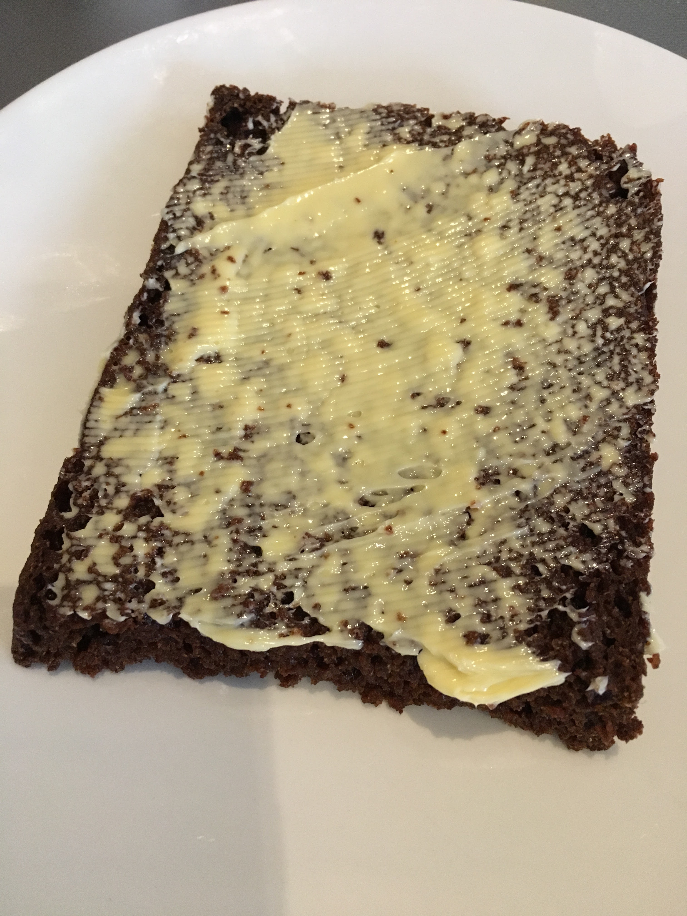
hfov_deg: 48.2
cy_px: 458
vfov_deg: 61.7
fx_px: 767
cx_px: 344
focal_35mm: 29
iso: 200
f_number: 2.2
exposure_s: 1/25
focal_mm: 4.15
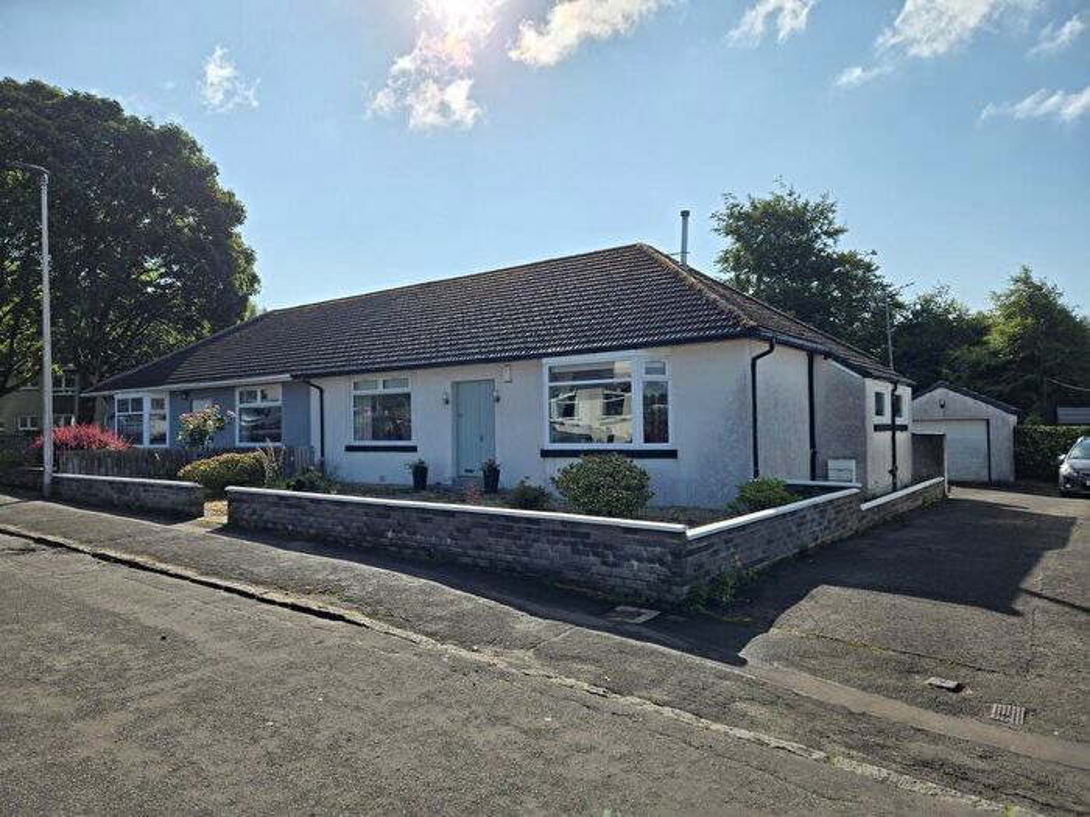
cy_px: 408
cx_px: 545
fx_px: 724
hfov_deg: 73.9
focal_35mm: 23
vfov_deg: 58.9
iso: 25
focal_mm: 5.4
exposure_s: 1/4364
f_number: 1.8
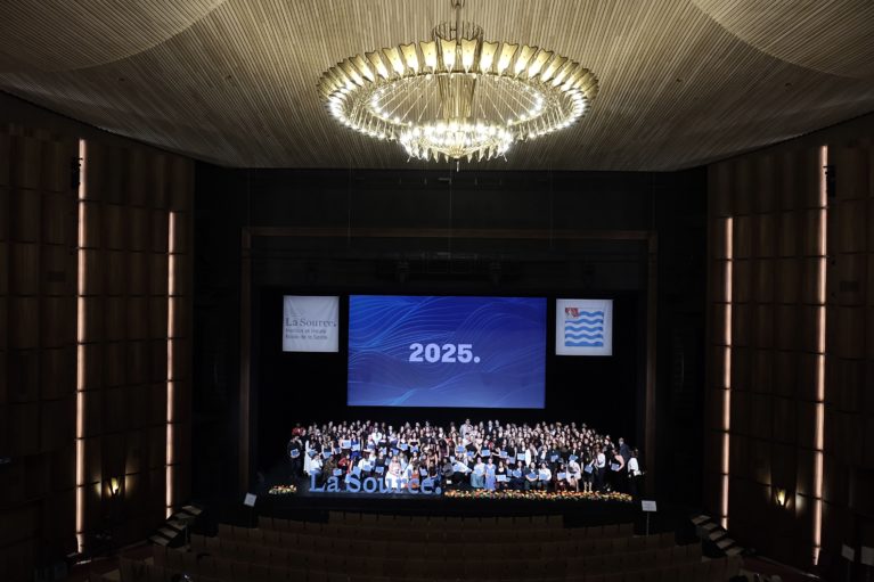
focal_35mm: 24
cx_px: 437
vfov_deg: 53.1
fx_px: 583
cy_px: 291
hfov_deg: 73.8
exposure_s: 1/80
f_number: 4.5
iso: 3200
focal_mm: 16
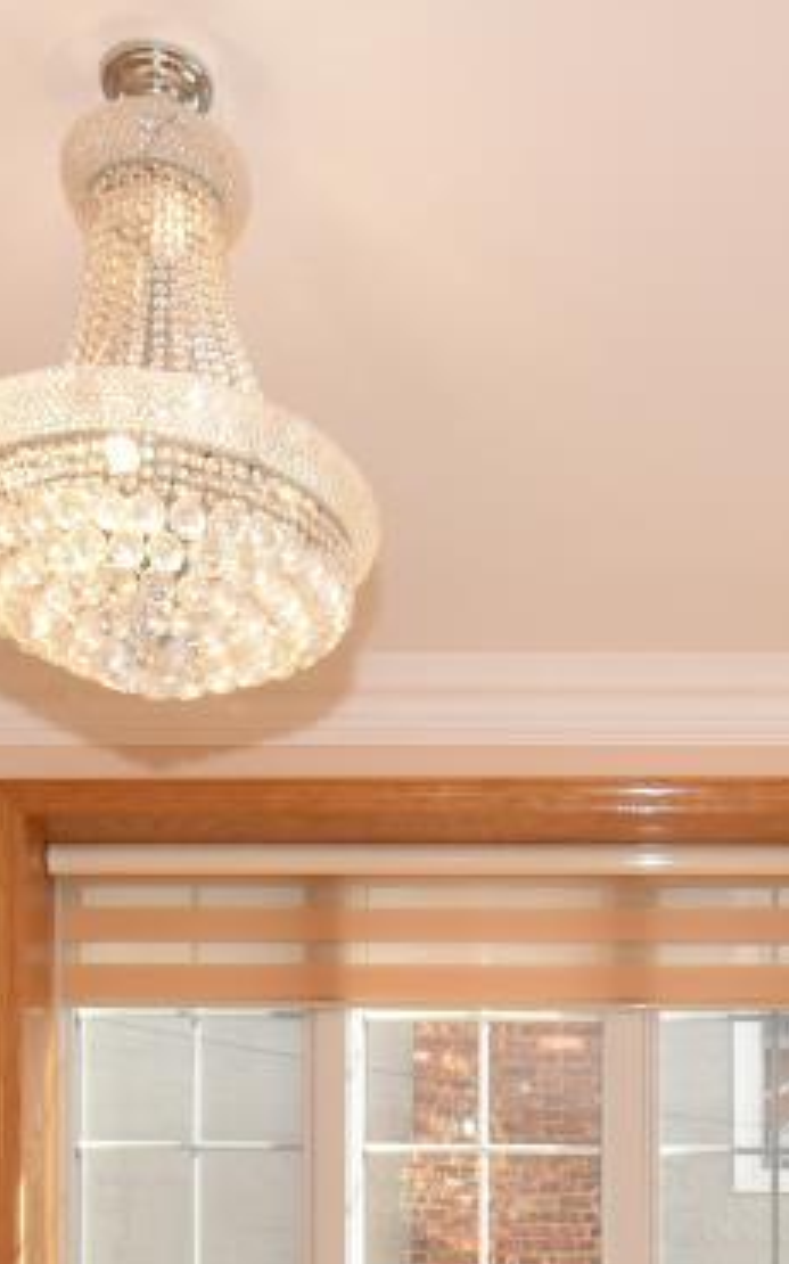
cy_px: 1589
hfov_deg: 22.1
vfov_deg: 29.3
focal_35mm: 58
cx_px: 591
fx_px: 1997
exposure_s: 1/160
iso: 1600
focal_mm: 14
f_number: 13
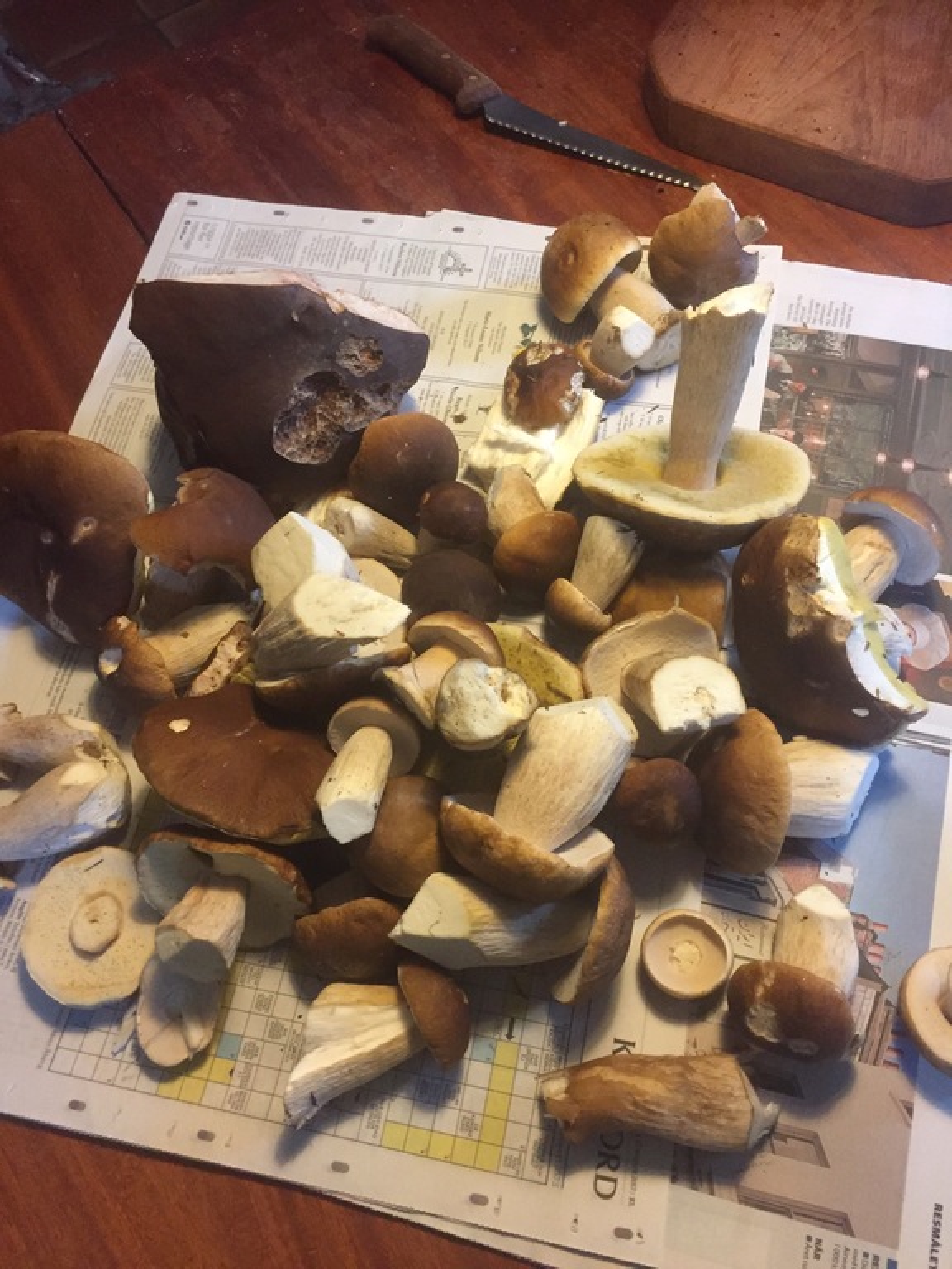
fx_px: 1063
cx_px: 476
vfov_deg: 61.7
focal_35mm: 29
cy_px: 634
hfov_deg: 48.2
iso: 250
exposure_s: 1/25
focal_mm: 4.15
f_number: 2.2
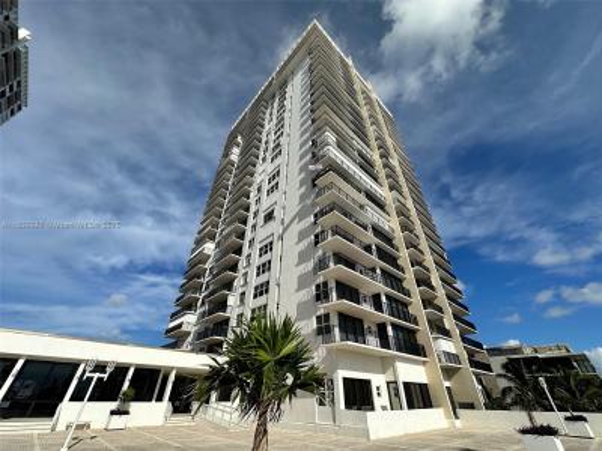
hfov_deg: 102.1
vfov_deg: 85.7
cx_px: 301
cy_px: 226
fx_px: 243
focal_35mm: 14
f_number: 2.2
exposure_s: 1/4831
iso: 50
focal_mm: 2.22
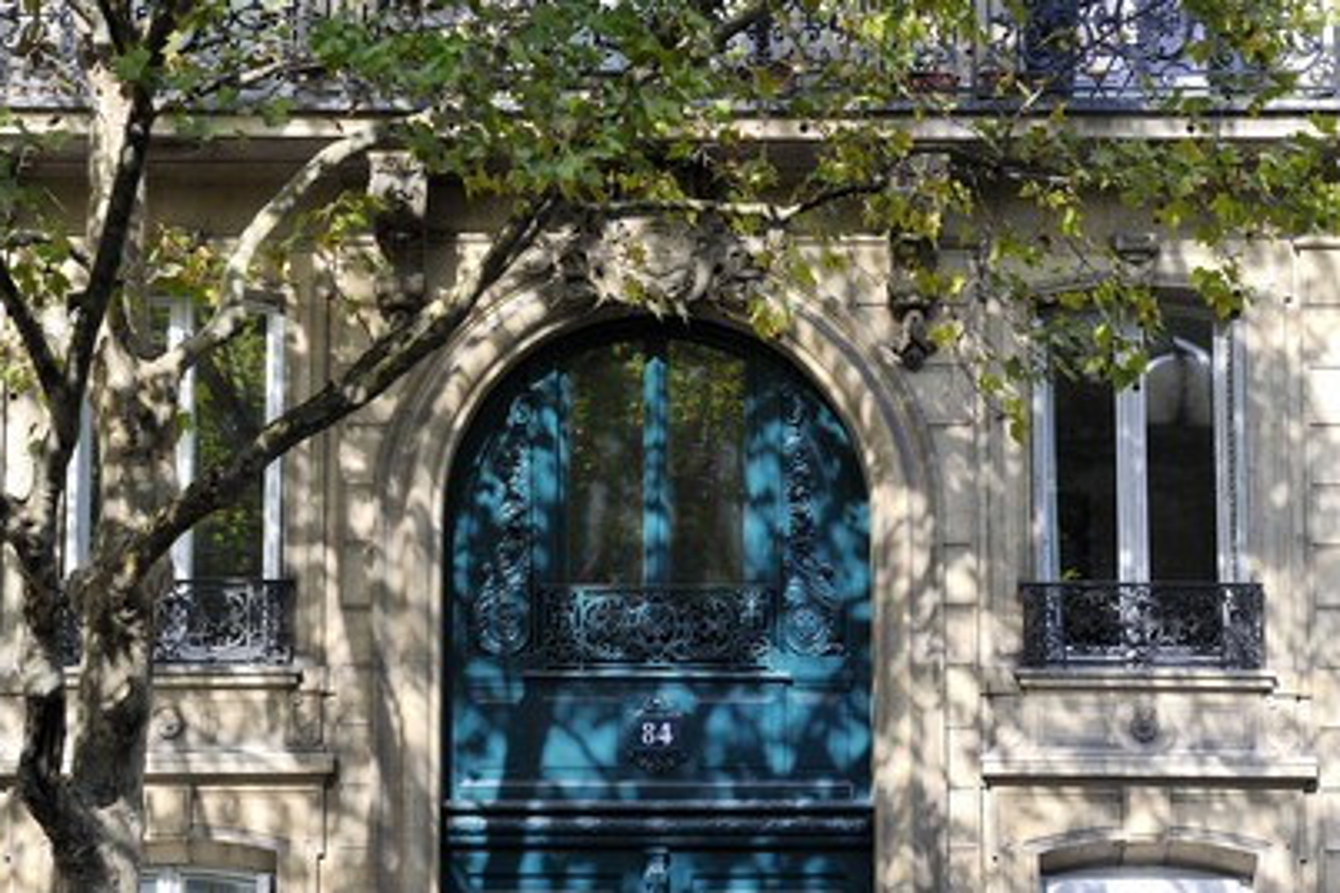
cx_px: 657
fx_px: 4355
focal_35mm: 117
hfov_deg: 17.5
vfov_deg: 11.7
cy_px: 440
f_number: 5.6
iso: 200
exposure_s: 1/200
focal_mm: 112
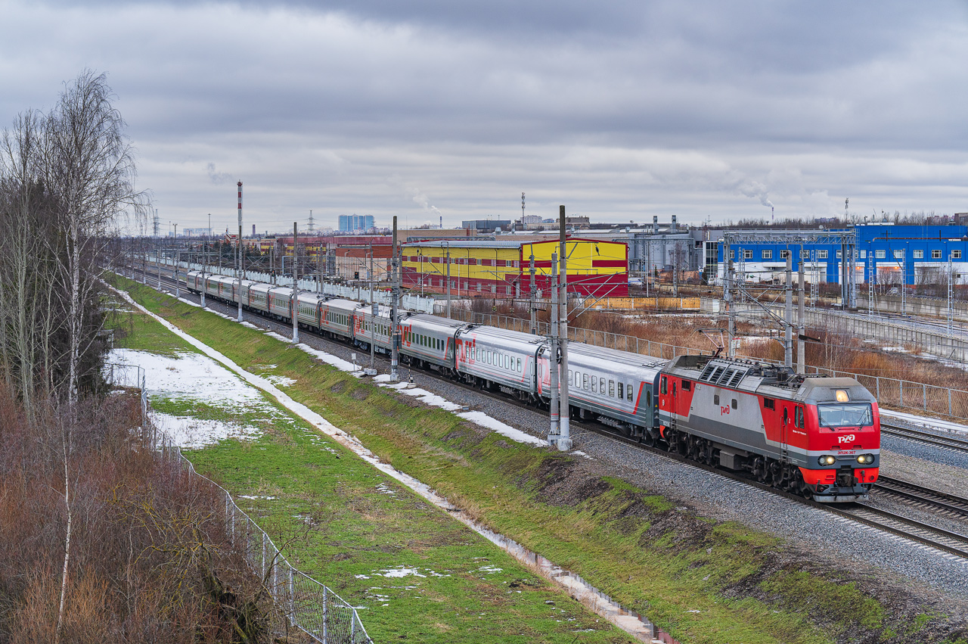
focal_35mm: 75
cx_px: 484
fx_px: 2015
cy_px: 322
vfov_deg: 18.1
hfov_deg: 27.0
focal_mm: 75
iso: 640
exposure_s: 1/500
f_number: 5.6
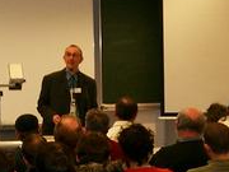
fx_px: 1151
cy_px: 246
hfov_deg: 11.4
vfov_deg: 8.4
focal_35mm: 174
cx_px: 117
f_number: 3
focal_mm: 10.2
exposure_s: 1/60
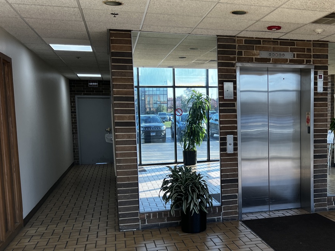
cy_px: 161
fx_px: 416
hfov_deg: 42.2
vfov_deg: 33.4
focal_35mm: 43
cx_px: 261
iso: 32
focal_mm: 5.7
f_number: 1.5
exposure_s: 1/133
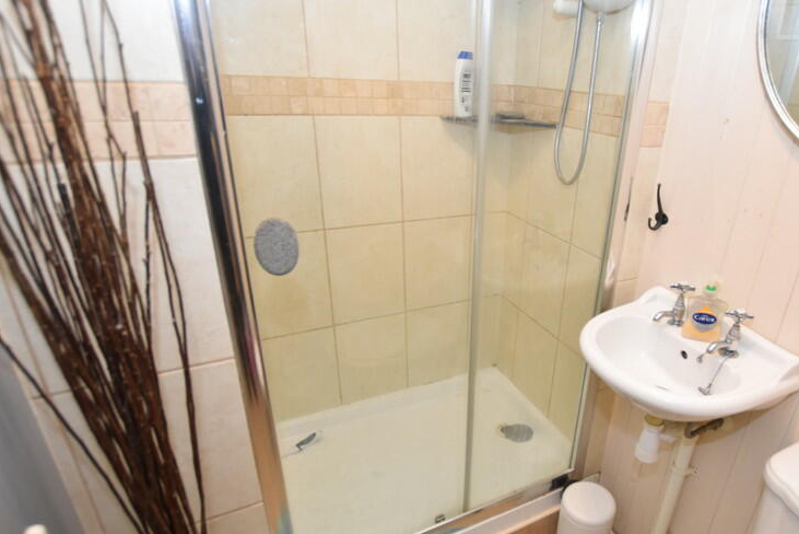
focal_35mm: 21
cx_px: 491
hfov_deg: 79.9
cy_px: 304
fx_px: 466
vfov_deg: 59.3
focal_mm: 10
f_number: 4
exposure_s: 1/125
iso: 900
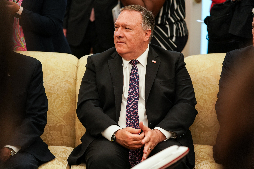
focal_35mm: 108
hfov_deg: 18.9
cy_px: 84
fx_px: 762
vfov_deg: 12.7
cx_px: 127
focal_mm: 108
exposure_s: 1/320
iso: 2000
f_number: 2.8
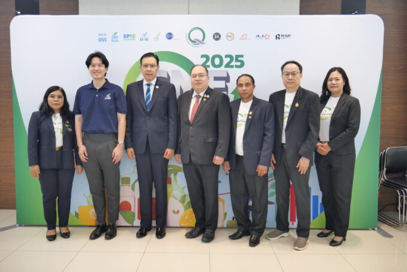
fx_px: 328
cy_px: 136
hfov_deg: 63.6
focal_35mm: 29
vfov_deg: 45.0
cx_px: 204
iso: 800
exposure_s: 1/40
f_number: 3.5
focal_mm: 14
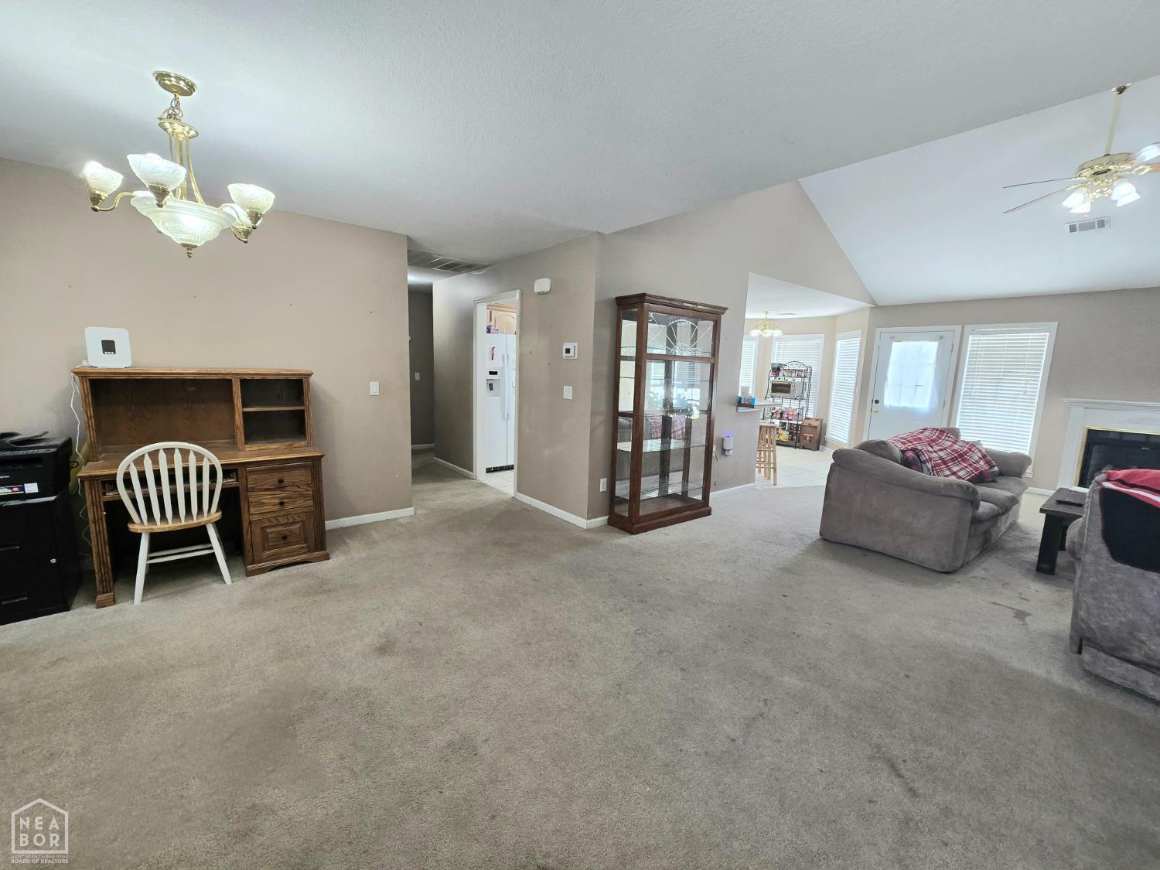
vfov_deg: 89.9
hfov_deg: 106.2
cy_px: 435
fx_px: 436
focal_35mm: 13
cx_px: 580
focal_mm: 2.2
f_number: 2.2
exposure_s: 1/60.2
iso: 125
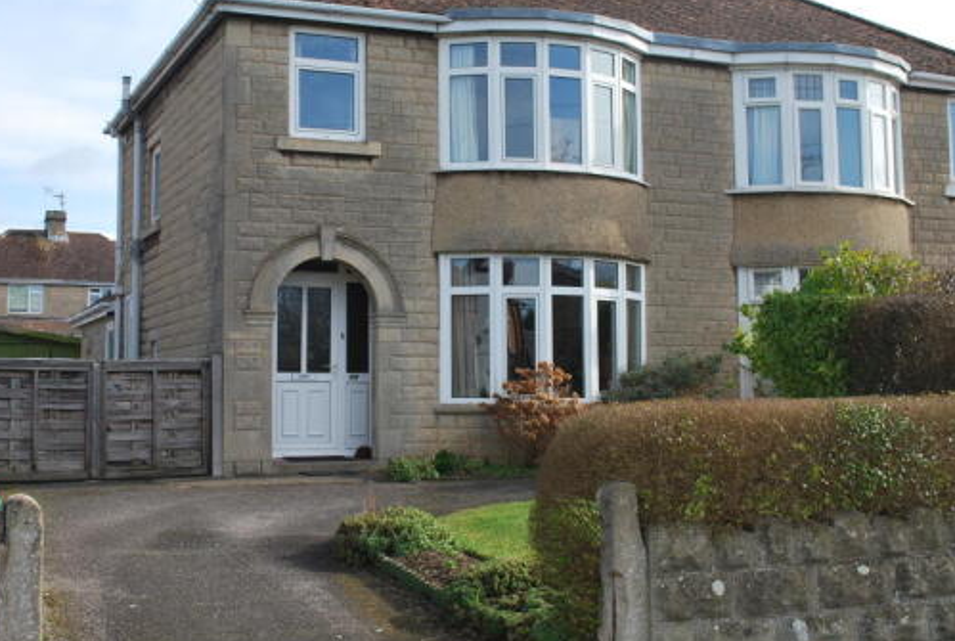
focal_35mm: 47
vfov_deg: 28.7
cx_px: 416
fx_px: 1249
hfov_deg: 41.8
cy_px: 271
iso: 100
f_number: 7.1
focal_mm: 24
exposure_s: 1/200
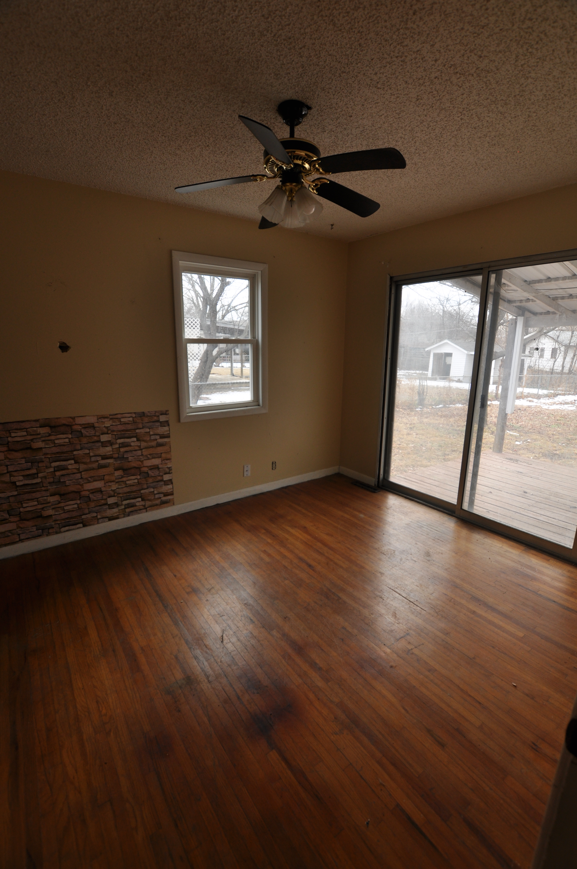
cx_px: 288
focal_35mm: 15
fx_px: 362
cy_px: 434
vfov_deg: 100.5
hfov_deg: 77.2
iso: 200
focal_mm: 10
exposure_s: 1/100
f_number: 5
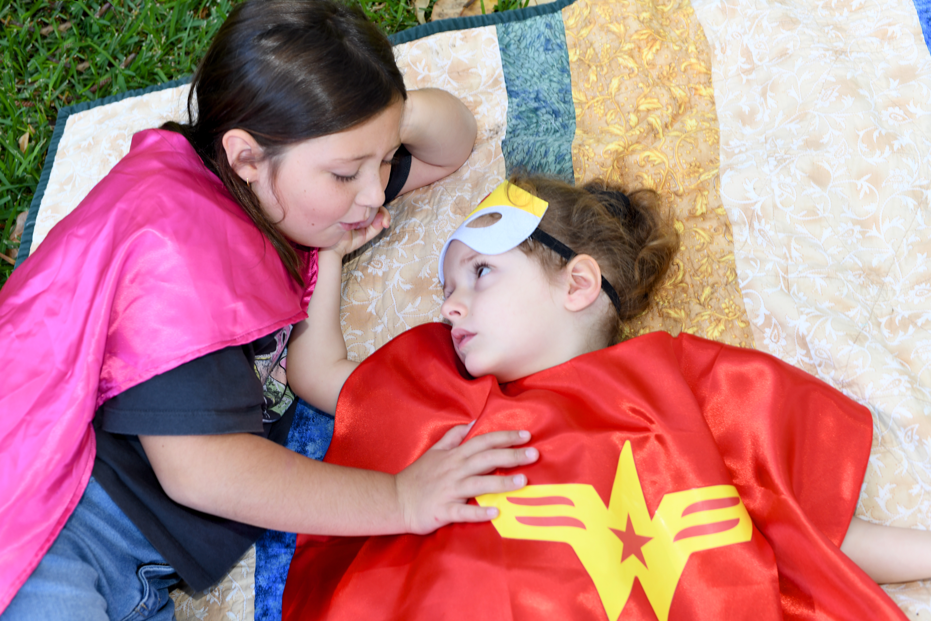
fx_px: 1293
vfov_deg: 27.0
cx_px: 466
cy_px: 310
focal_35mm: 50
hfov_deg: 39.6
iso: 280
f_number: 5.6
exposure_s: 1/60
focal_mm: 50
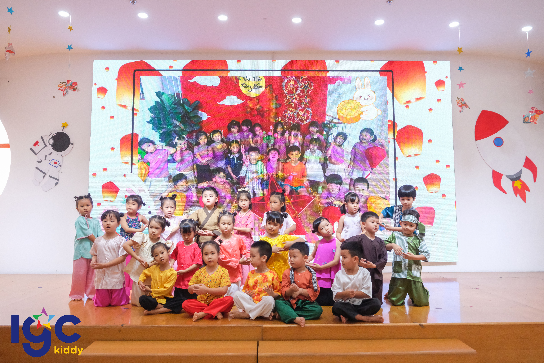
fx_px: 408
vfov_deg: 47.9
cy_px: 182
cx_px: 272
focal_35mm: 27
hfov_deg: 67.4
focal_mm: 18
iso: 4000
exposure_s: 1/640
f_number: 4
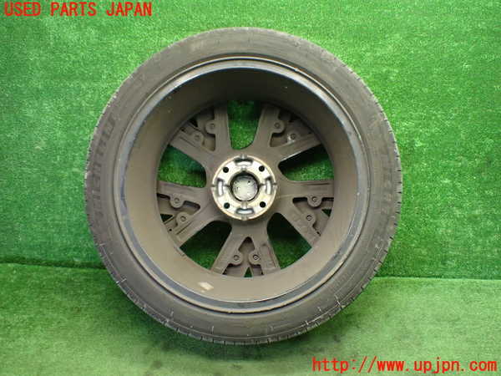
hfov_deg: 60.0
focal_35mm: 30
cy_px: 188
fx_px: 434
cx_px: 250
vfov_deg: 46.8
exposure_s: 1/80
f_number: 2.3
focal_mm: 5.4
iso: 800
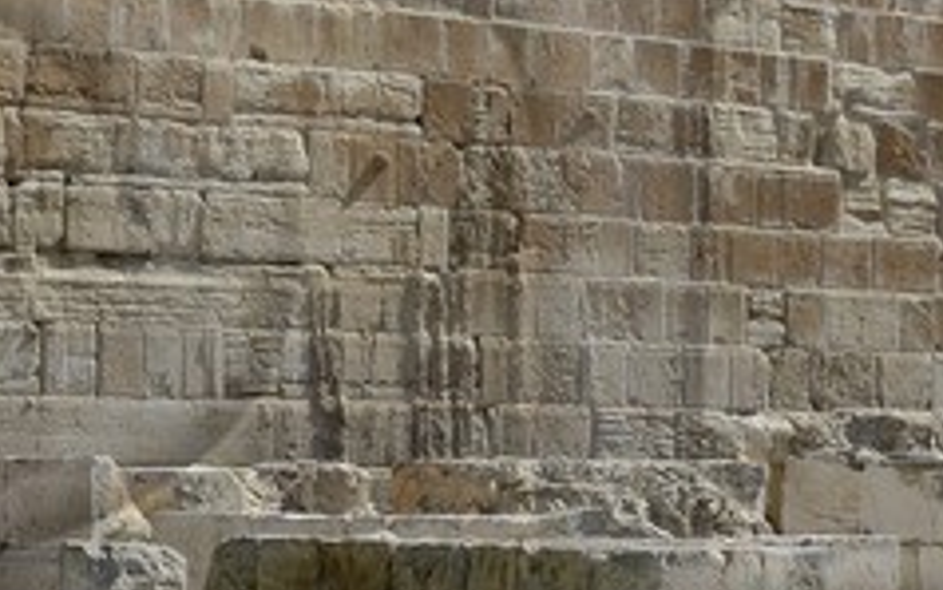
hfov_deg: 12.8
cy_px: 606
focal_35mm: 164
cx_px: 440
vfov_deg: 8.0
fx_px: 4217
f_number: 11
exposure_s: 1/320
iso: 200
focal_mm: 24
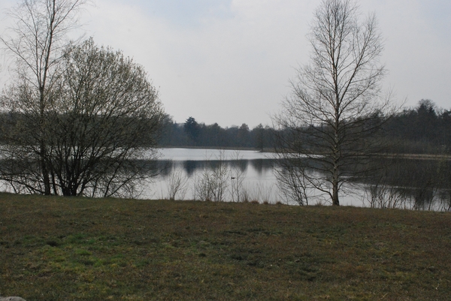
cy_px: 150
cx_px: 226
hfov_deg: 44.9
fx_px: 545
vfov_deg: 30.9
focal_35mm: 44
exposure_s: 1/1000
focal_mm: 29
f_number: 16
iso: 1600
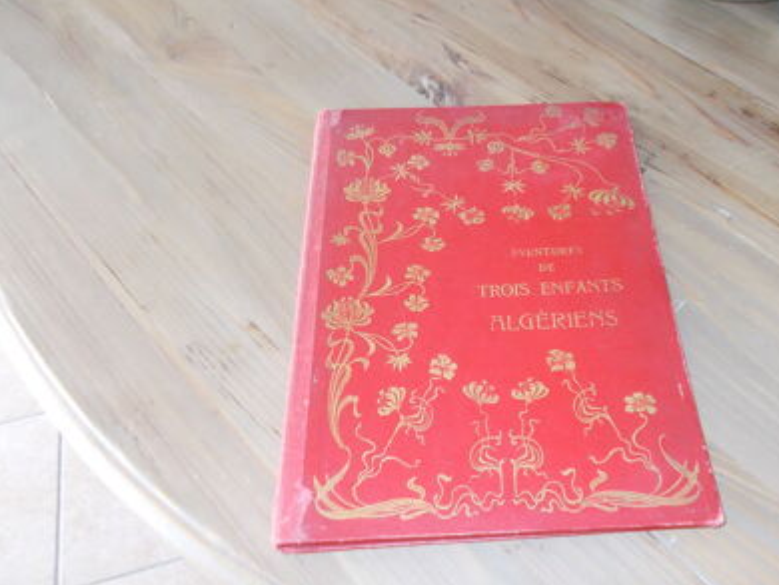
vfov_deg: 44.1
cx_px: 473
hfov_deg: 56.3
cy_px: 339
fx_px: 721
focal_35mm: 32
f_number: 3.2
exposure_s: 1/25
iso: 200
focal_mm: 4.6
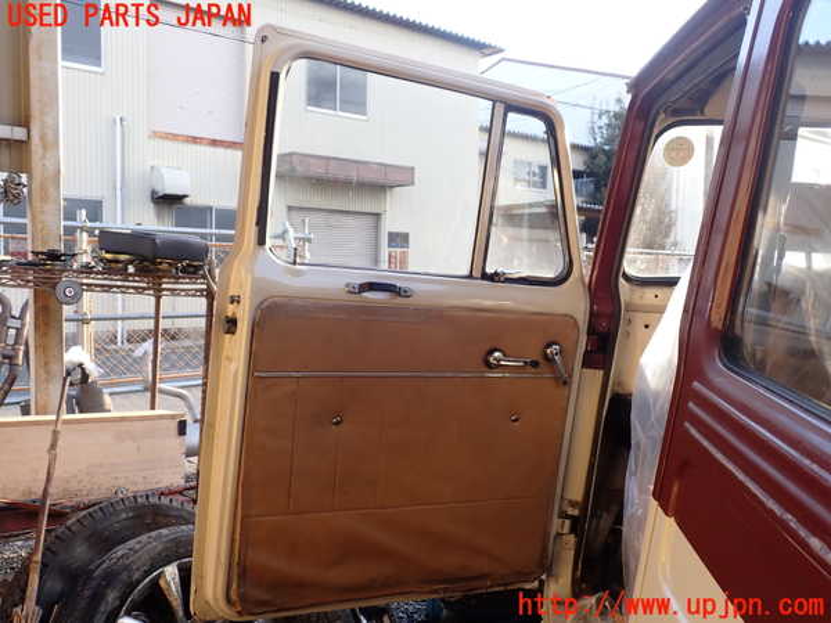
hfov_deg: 60.0
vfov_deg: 46.8
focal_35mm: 30
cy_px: 312
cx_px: 416
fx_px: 720
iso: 100
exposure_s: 1/100
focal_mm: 5.4
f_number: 3.2
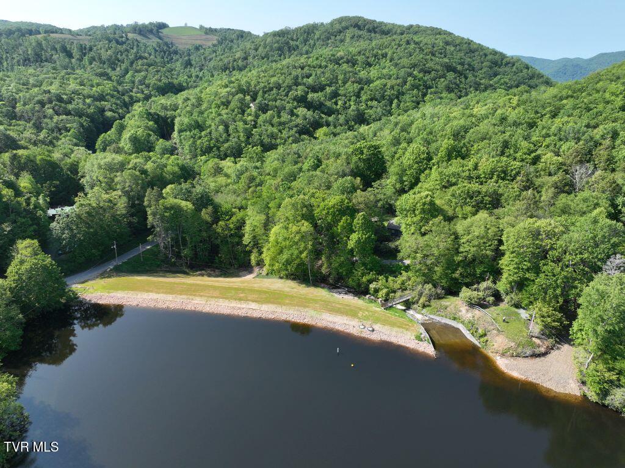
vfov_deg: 56.8
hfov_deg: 71.6
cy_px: 234
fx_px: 433
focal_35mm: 24
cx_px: 312
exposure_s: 1/1600
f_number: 2.8
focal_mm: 12.29
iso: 200
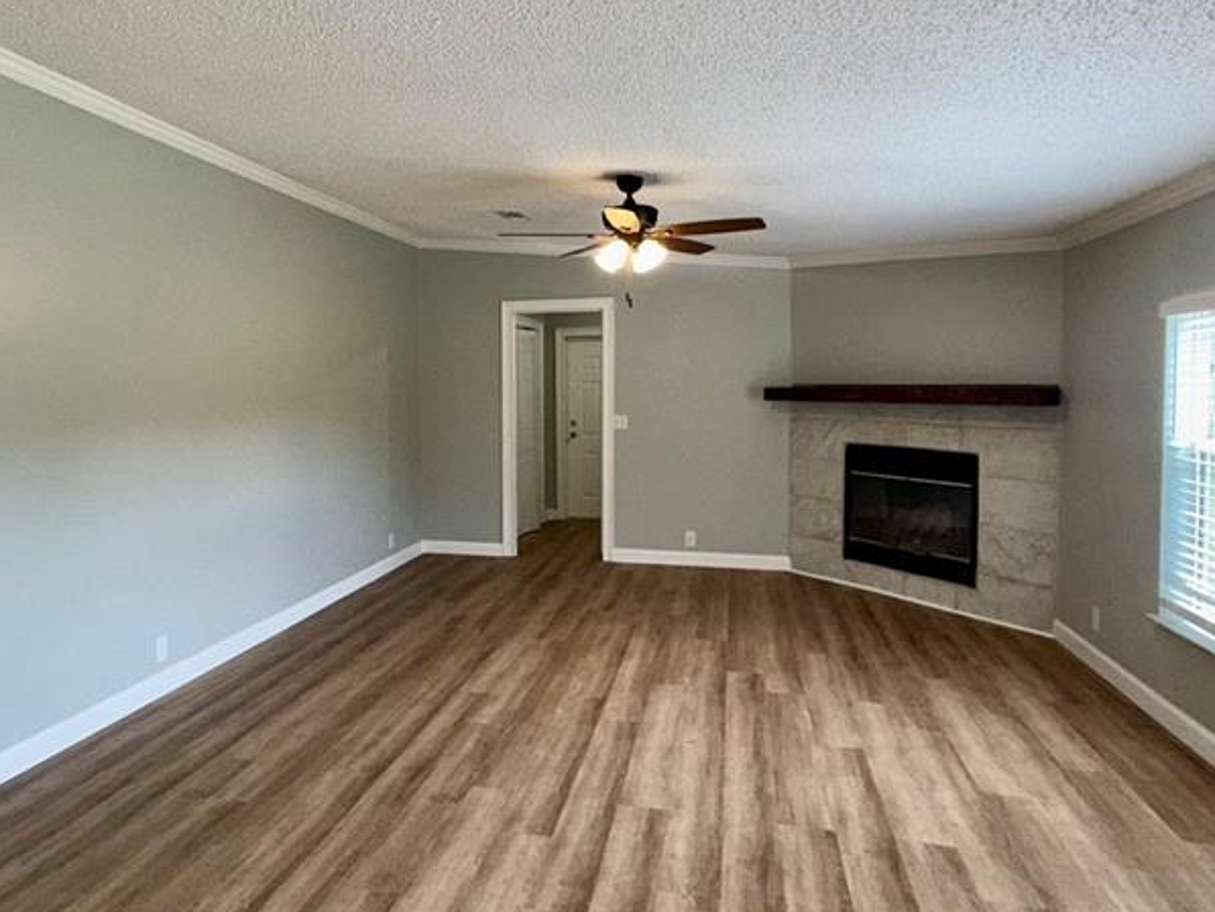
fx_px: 843
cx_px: 519
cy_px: 413
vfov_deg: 56.7
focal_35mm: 24
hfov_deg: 71.2
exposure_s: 1/122
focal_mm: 2.22
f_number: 2.2
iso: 80
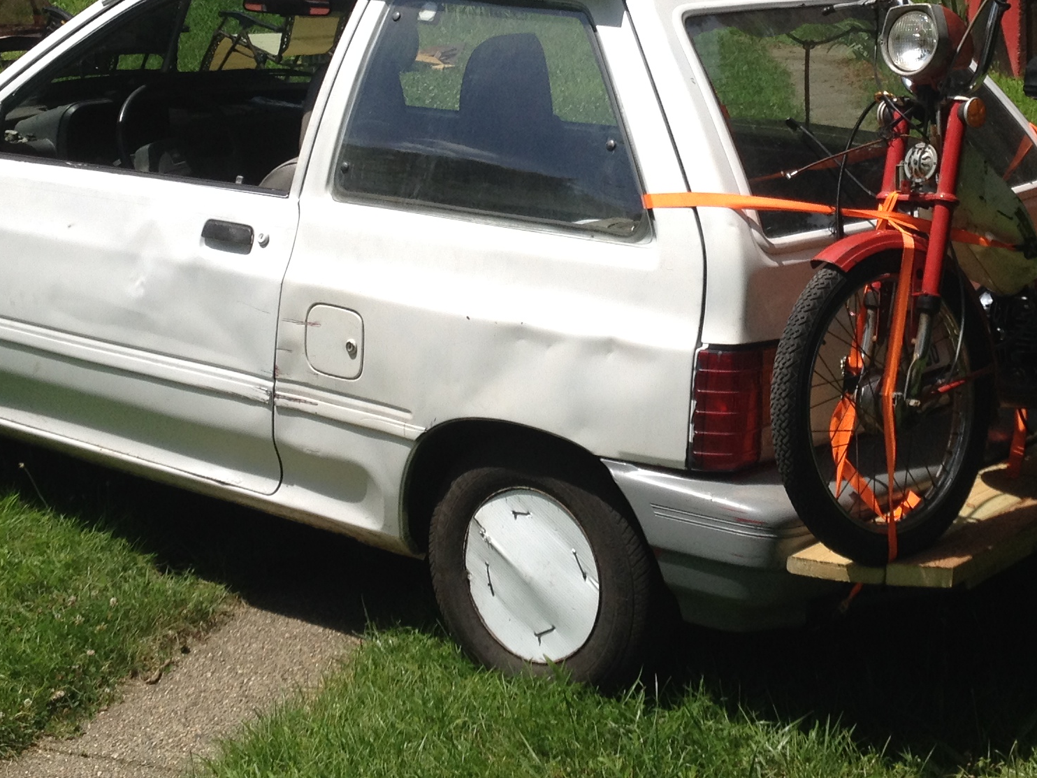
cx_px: 550
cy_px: 43
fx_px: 2307
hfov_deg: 25.3
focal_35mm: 77
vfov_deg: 18.7
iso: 50
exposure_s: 1/1534
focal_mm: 4.28
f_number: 2.4
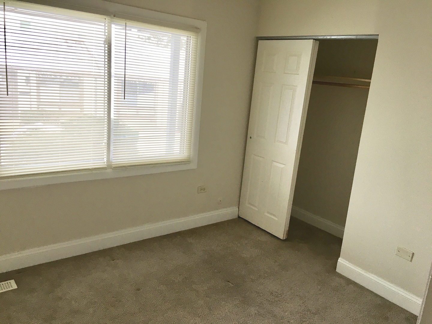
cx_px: 216
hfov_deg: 61.7
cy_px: 162
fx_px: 362
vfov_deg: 48.2
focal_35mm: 29
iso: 25
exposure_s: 1/30
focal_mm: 4.15
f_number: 2.2
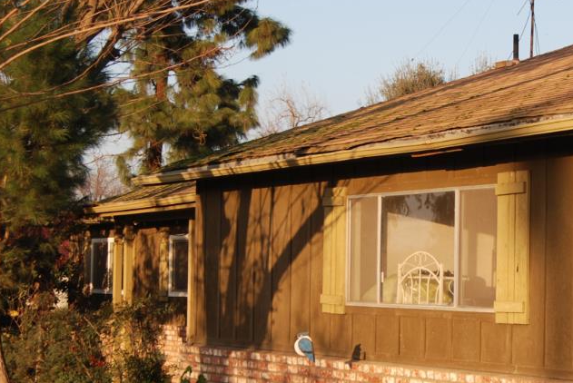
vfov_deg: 12.8
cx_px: 416
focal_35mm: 107
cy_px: 244
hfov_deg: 19.0
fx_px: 1705
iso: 100
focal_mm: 30
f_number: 6.3
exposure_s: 1/160
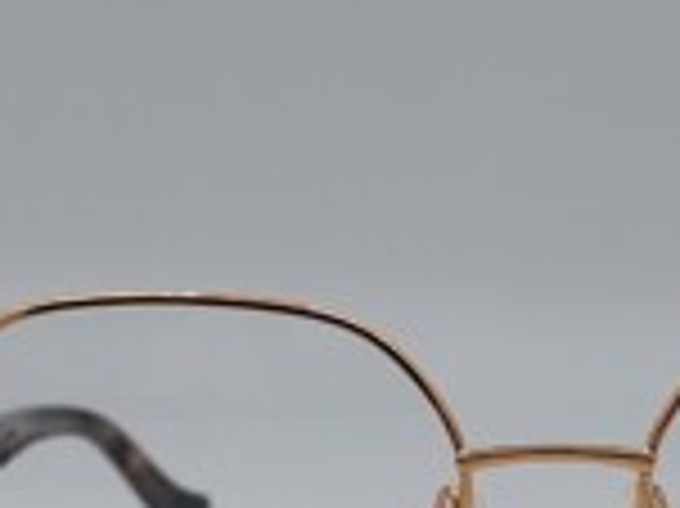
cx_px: 527
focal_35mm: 58
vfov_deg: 24.0
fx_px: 1138
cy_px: 515
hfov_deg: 32.5
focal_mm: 5.23
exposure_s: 1/1771
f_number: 1.8
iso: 40
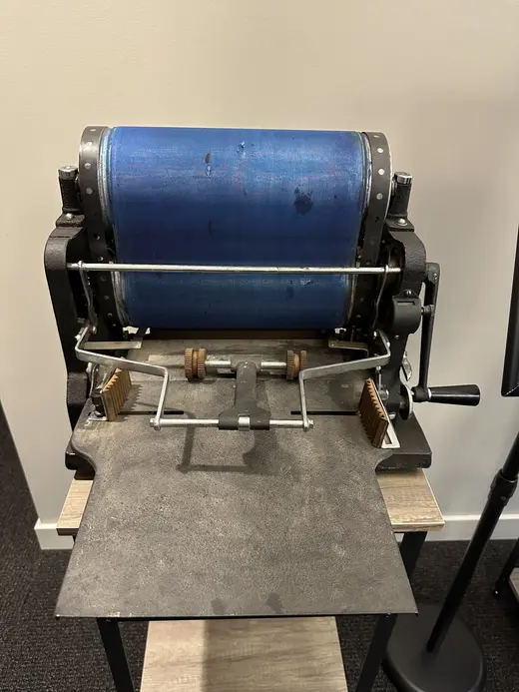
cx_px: 260
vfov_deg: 71.6
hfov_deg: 56.8
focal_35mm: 24
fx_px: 480
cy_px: 346
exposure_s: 1/60
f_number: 1.78
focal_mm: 6.86
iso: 640
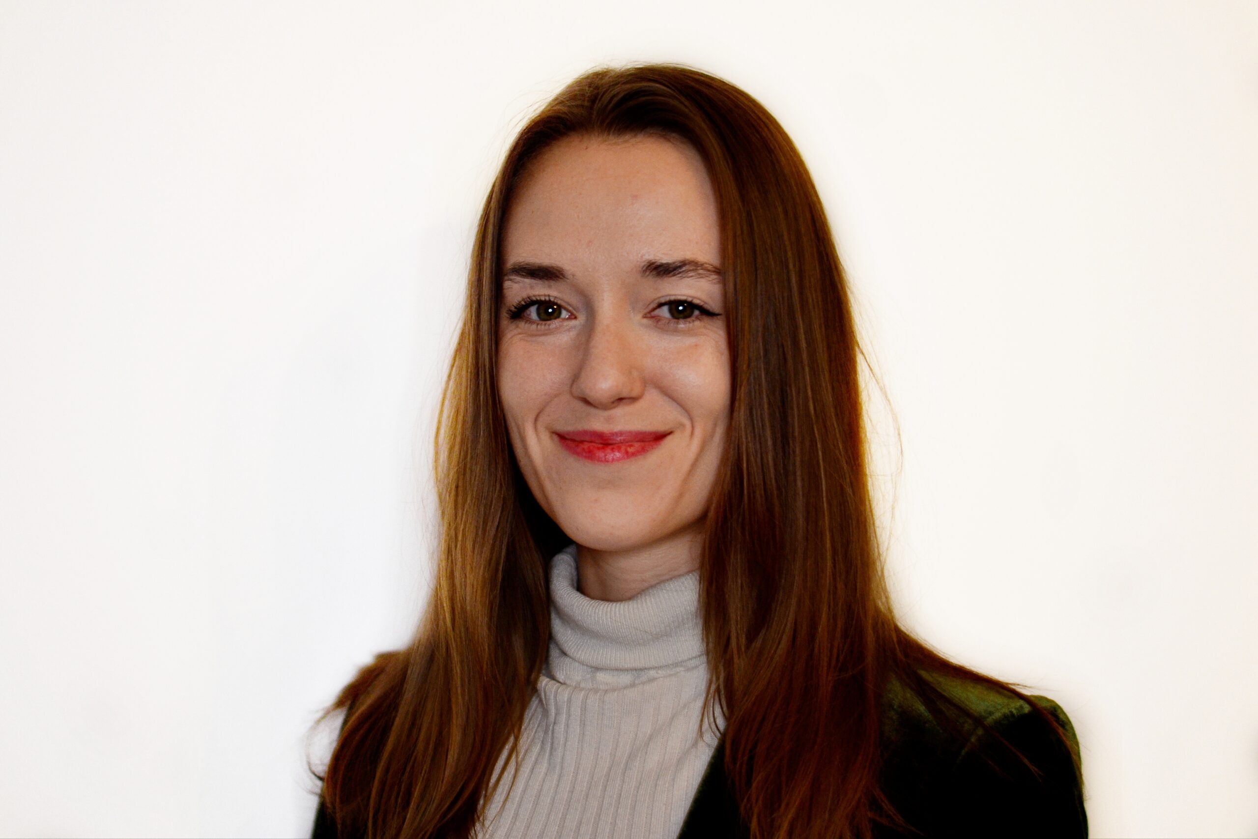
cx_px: 629
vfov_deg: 18.2
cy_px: 420
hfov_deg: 27.0
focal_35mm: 75
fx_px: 2621
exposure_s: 1/125
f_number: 1.8
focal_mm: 50
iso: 400
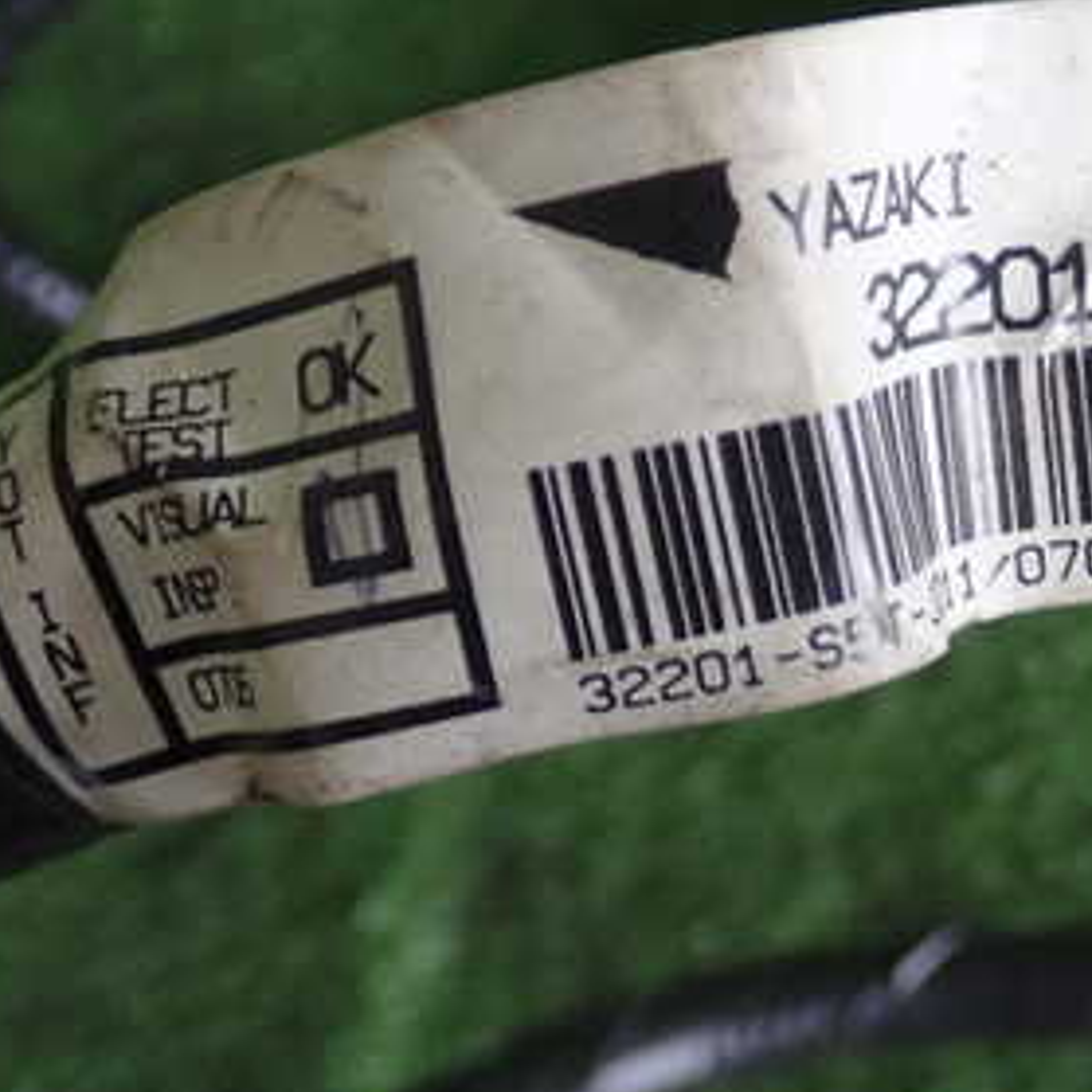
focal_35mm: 78
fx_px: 2784
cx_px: 1123
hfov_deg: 21.3
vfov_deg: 22.2
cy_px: 466
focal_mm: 7.31
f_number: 2.8
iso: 200
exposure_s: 1/60
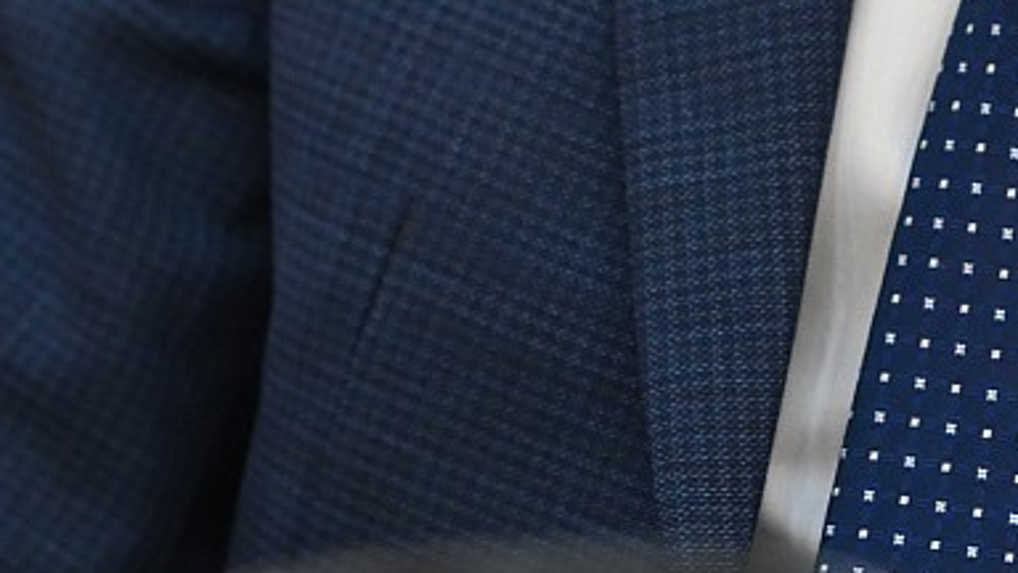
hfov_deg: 4.8
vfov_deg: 2.7
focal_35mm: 445
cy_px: -671
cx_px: 877
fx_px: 12012
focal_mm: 85
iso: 1250
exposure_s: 1/125
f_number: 2.8
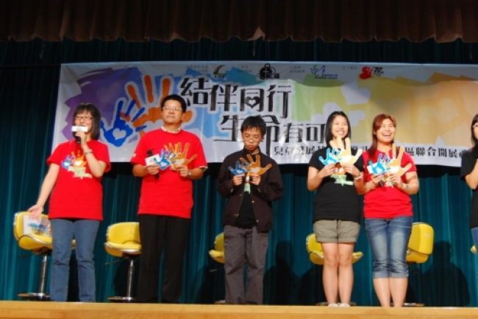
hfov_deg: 43.6
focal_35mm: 45
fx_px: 597
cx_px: 239
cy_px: 160
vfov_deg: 29.8
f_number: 4.2
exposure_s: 1/25
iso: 400
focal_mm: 30
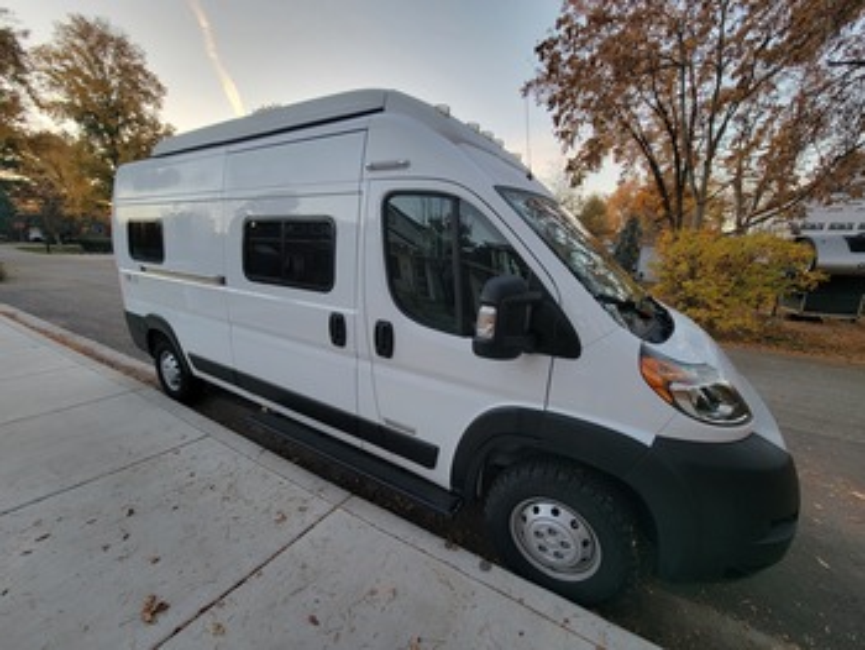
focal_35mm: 13
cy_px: 325
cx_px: 432
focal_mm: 2.2
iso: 80
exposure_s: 1/60
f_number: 2.2
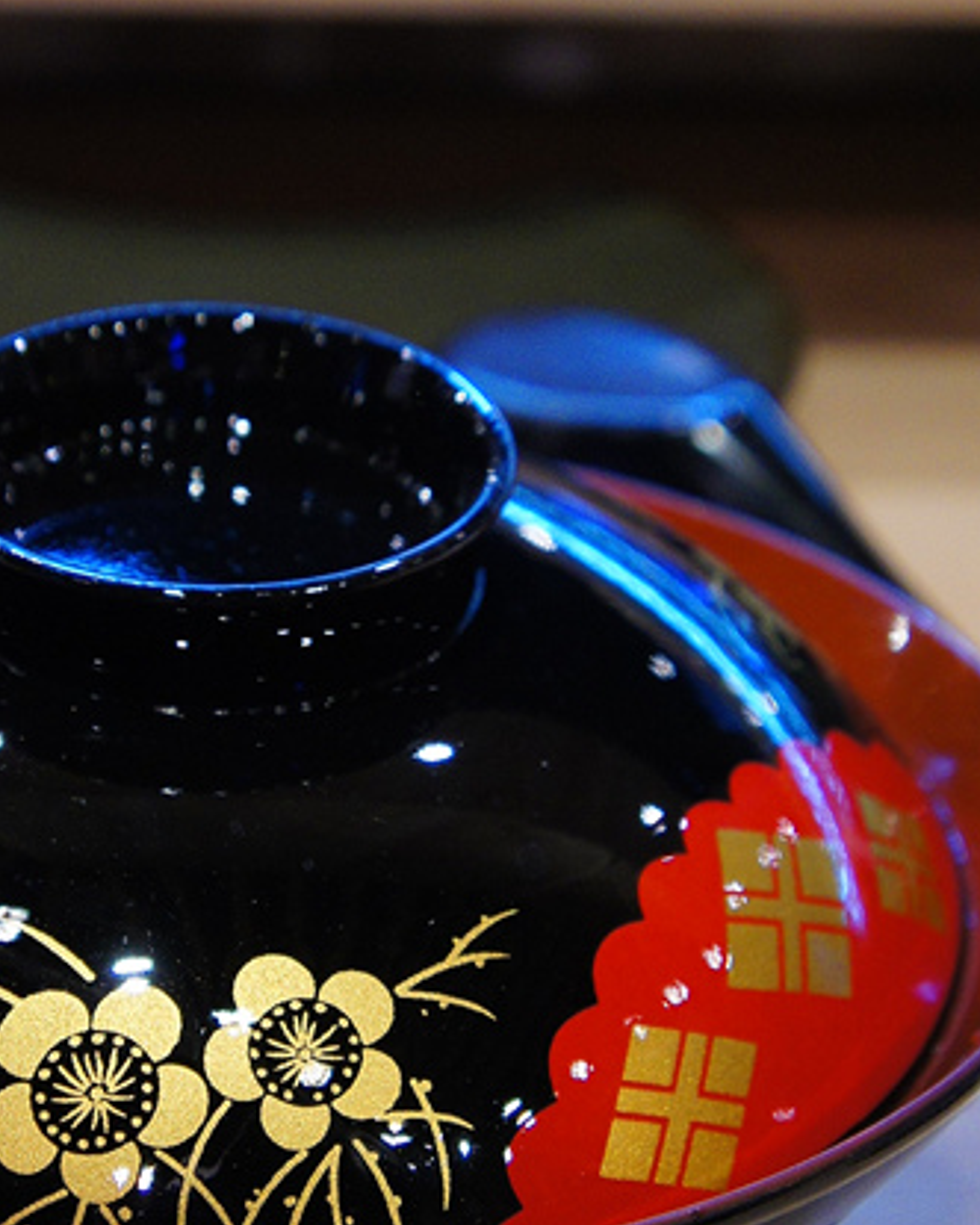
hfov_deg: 14.5
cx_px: 266
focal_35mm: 106
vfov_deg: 18.1
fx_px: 3843
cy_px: 614
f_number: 4.5
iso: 800
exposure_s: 1/100
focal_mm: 32
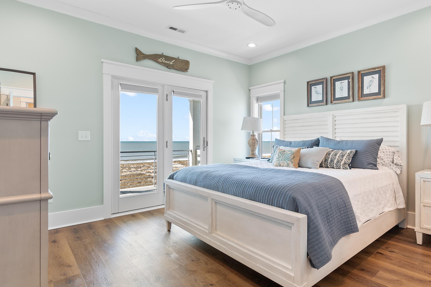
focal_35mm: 19
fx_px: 227
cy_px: 152
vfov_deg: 64.5
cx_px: 256
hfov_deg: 86.0
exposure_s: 1/10
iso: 100
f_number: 4.5
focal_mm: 10
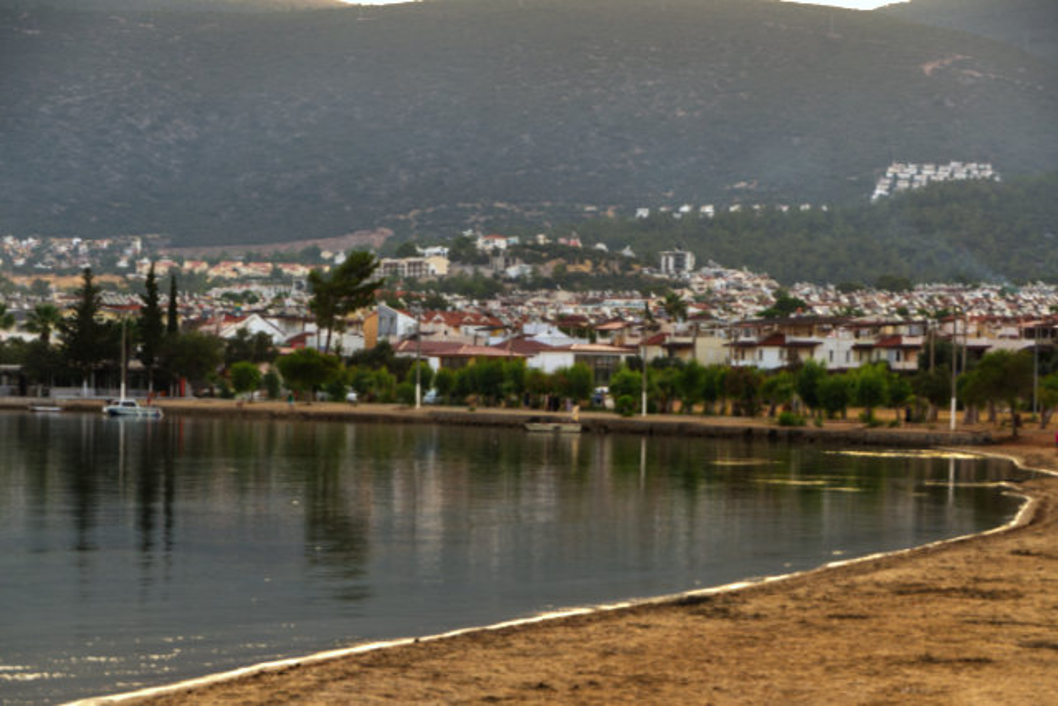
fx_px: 3307
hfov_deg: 18.2
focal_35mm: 112
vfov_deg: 12.2
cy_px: 353
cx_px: 529
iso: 250
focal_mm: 75
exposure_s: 1/250
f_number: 5.6
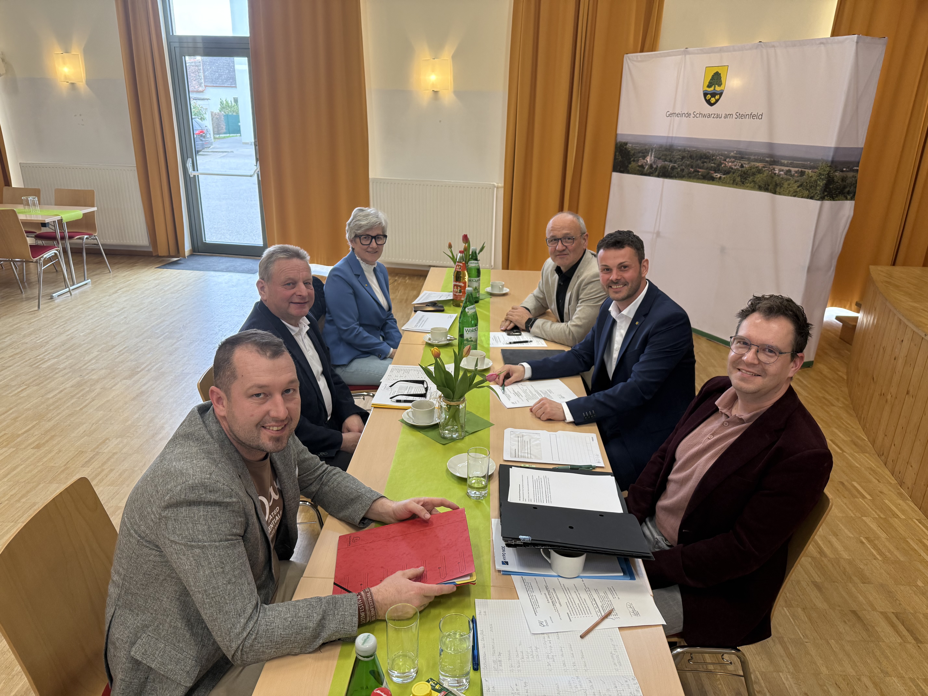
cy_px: 348
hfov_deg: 71.6
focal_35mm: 24
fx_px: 643
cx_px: 464
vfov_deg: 56.8
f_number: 1.78
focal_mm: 6.76
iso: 200
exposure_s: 1/100
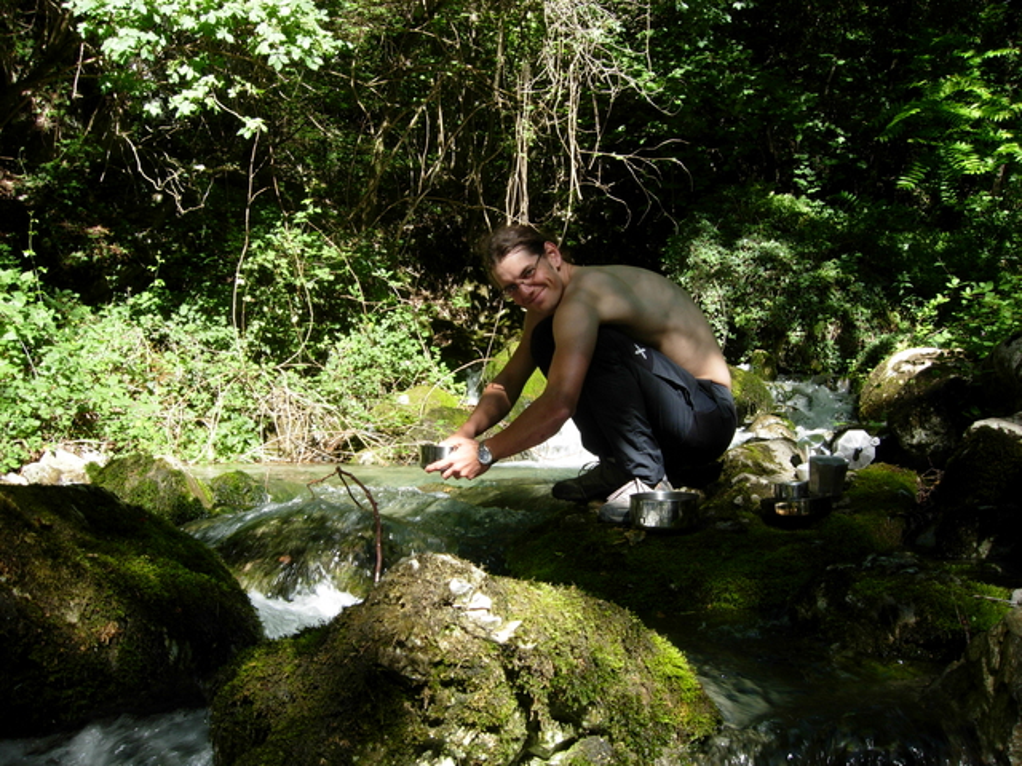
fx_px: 1063
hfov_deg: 51.4
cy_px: 383
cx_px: 511
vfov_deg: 39.7
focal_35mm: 36
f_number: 5.4
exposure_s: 1/82.9
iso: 50
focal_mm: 7.5
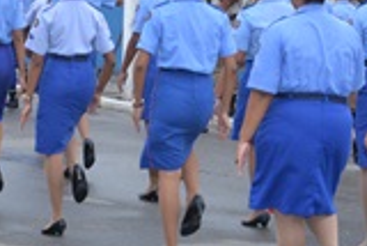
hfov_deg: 11.9
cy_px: -61
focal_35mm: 172
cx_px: 241
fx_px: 1755
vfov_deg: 7.9
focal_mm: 46
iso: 1000
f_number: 11
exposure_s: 1/200
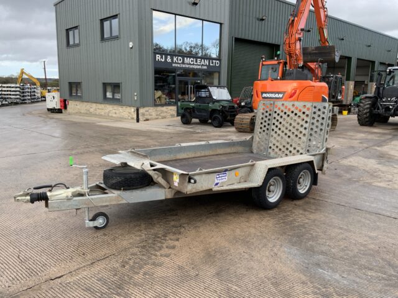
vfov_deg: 48.2
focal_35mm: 29
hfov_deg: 61.7
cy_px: 149
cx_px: 199
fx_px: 333
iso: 16
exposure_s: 1/145
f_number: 1.8
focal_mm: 3
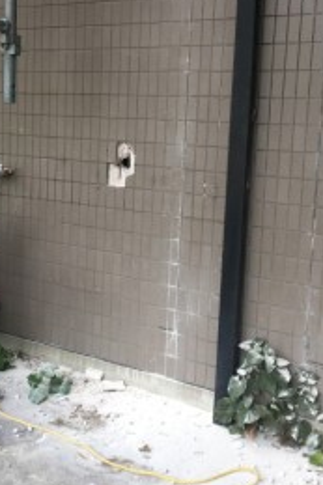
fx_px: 674
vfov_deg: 39.5
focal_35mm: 50
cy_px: 199
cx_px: 164
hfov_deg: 27.0
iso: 25
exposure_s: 1/120
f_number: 2.2
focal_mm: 4.15
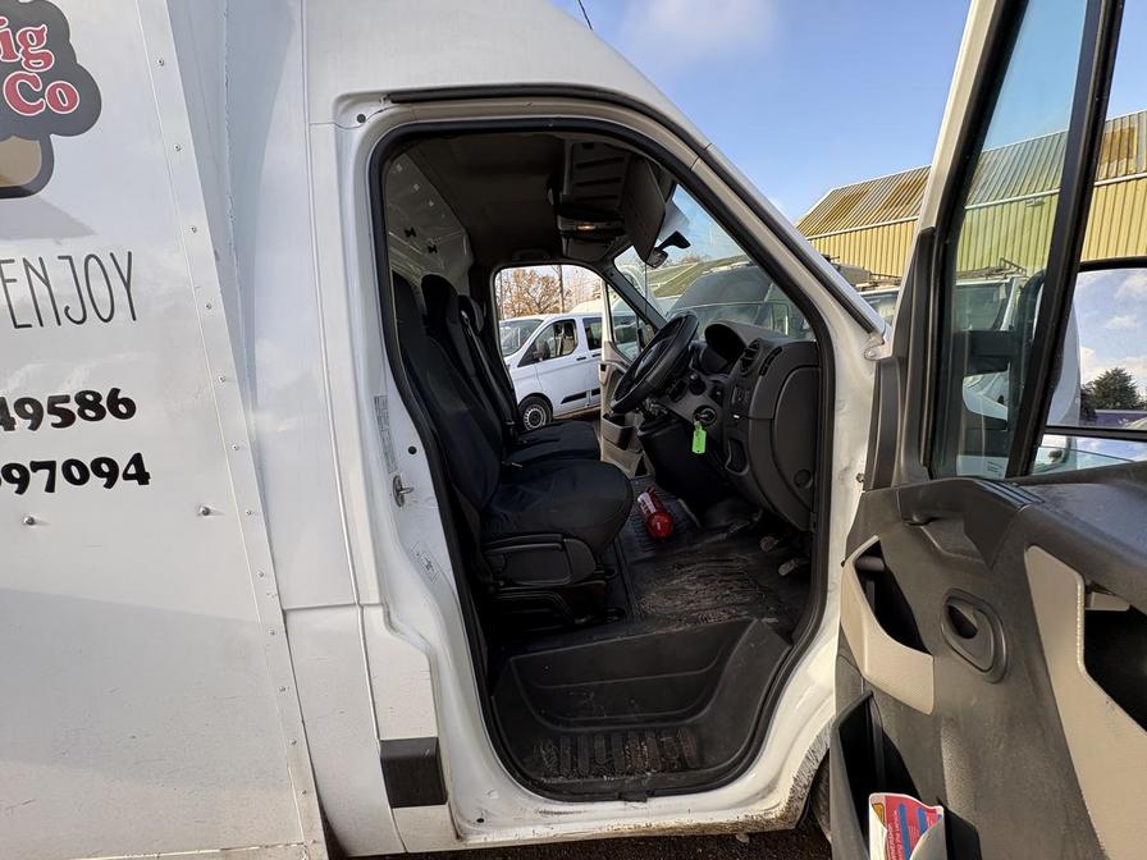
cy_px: 430
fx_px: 464
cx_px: 574
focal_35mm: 14
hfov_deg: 102.1
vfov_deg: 85.7
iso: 50
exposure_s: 1/191
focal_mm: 2.22
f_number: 2.2
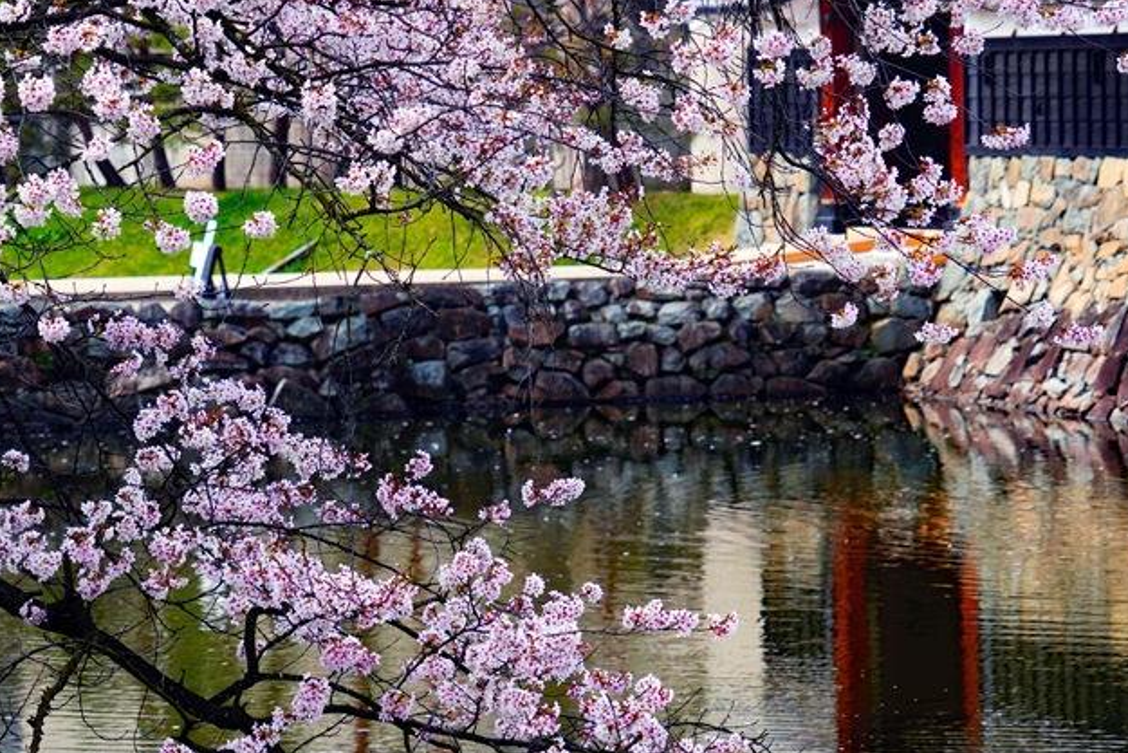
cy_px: 328
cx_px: 659
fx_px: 6915
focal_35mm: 221
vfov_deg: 6.2
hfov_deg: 9.3
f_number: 6.3
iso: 100
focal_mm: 115
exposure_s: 1/200
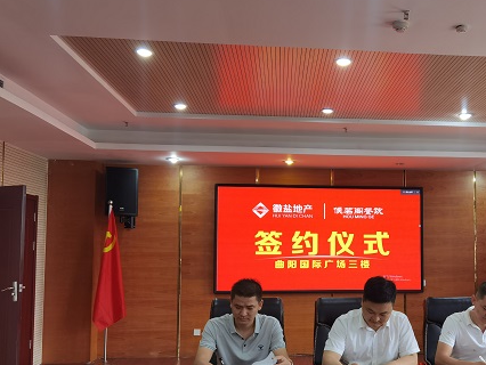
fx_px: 534
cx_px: 341
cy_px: 221
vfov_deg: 37.6
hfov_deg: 47.8
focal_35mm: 38
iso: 160
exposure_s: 1/100
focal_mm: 6.71
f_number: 1.9
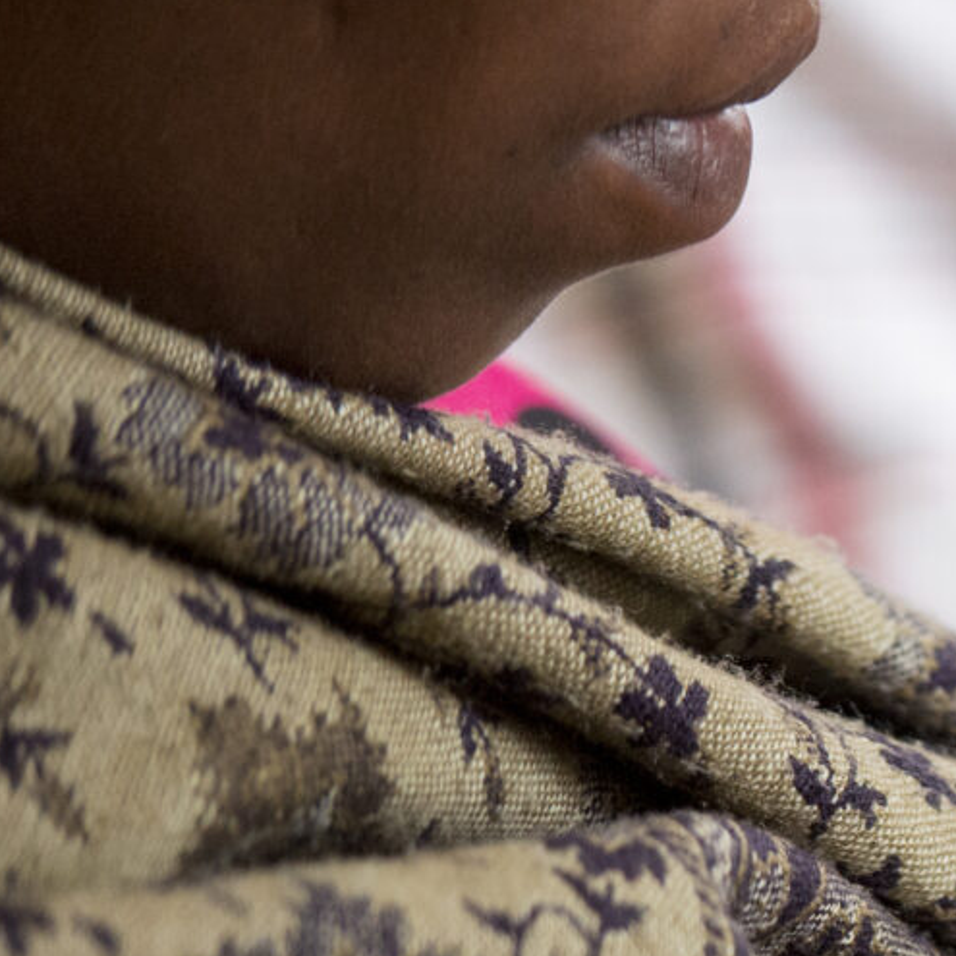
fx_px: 21278
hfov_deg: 2.6
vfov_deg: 2.6
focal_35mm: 681
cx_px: 2464
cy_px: 1285
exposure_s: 1/500
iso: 1600
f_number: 3.2
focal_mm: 155
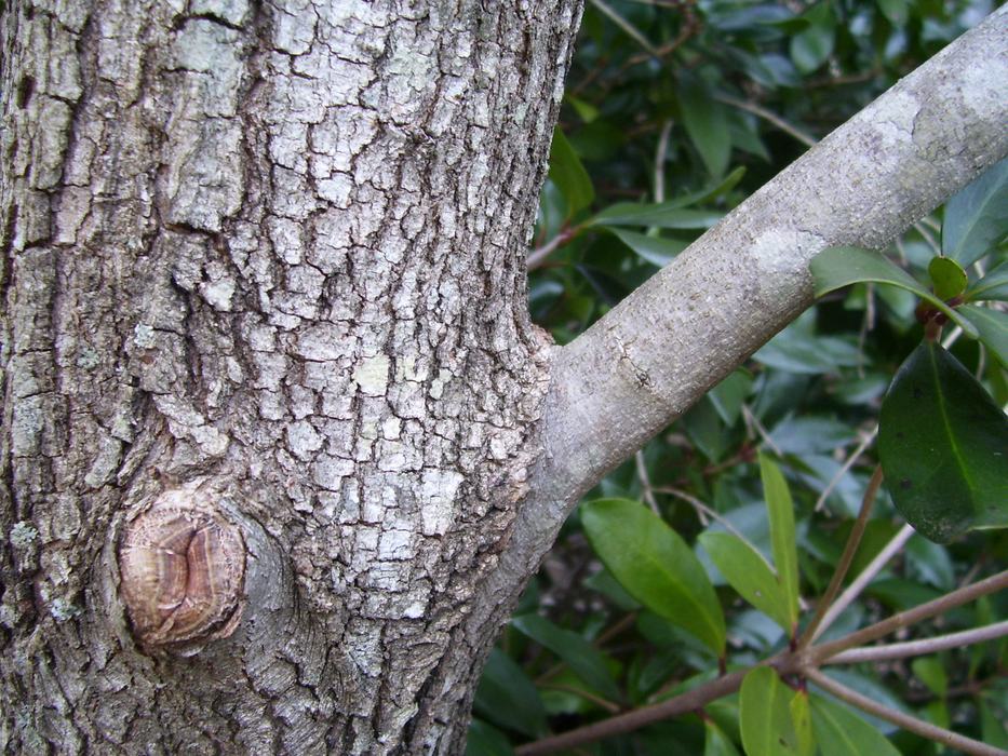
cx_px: 504
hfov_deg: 54.0
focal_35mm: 34
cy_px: 378
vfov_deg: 41.8
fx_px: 990
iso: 80
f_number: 2.7
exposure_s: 1/45
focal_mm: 5.6
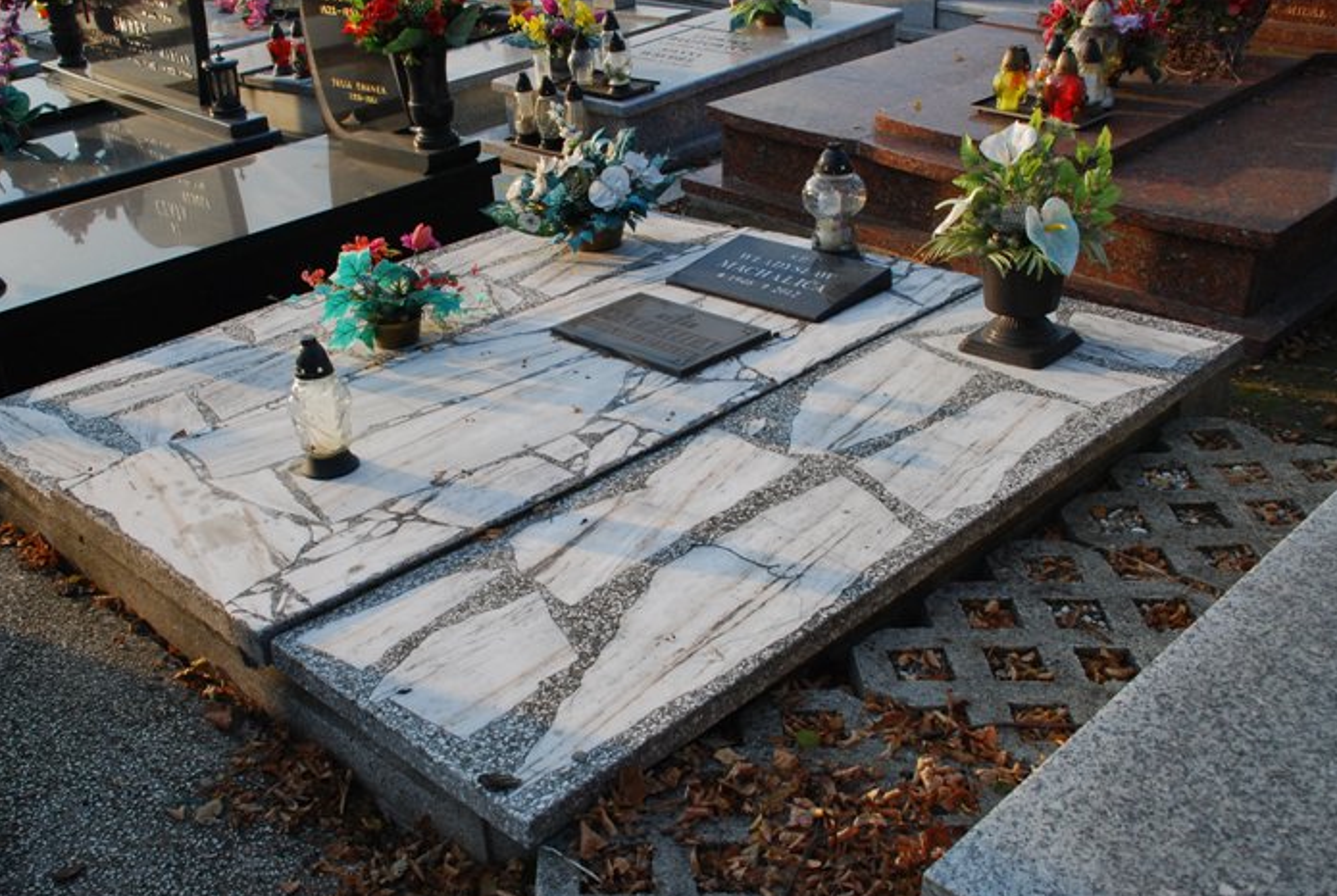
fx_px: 1414
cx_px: 614
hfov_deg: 50.6
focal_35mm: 38
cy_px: 422
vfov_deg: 35.2
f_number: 8
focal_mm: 22
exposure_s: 1/320
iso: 500
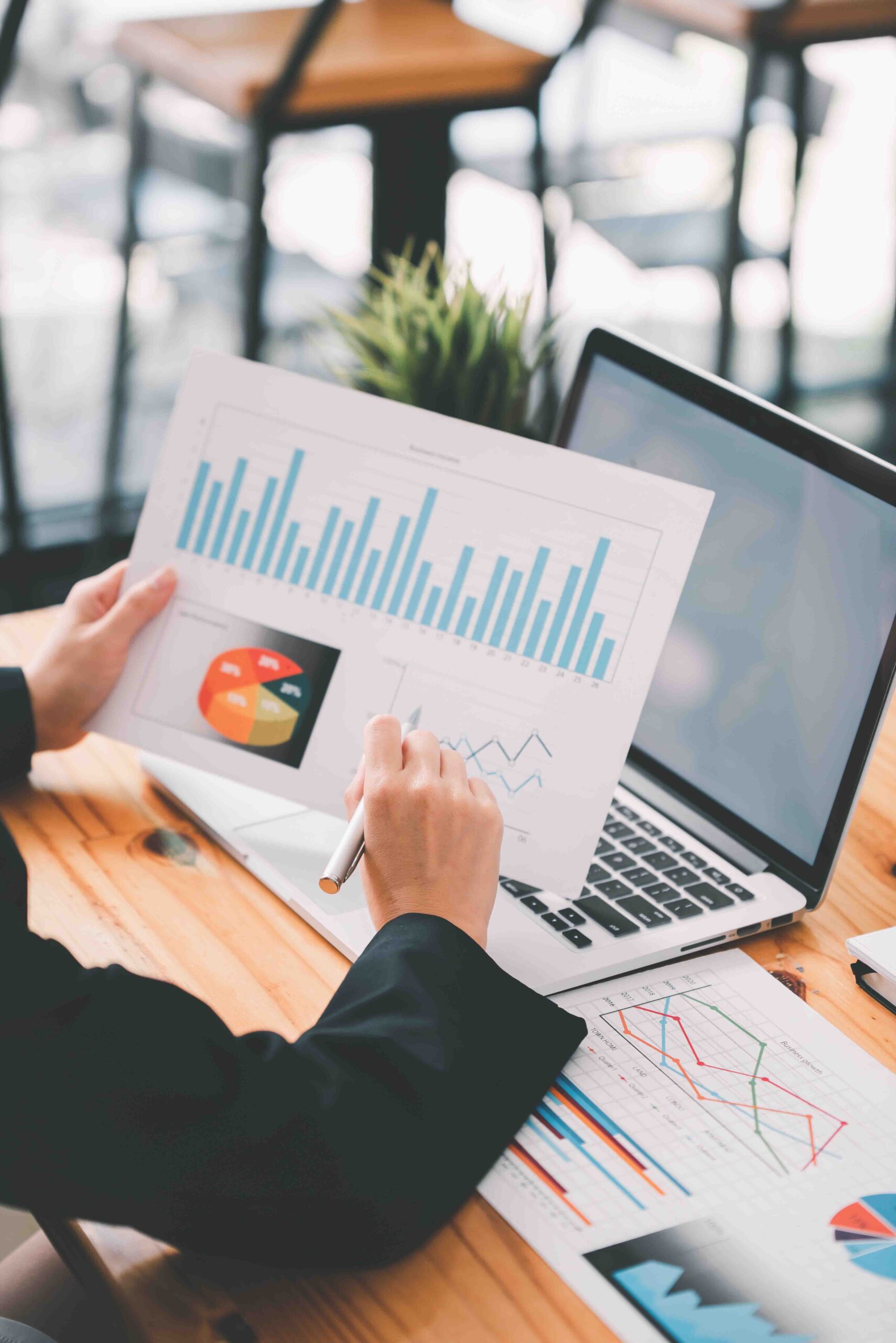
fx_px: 3058
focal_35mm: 82
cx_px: 448
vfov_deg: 24.8
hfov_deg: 16.7
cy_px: 672
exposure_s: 1/200
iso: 320
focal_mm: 82
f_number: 2.8
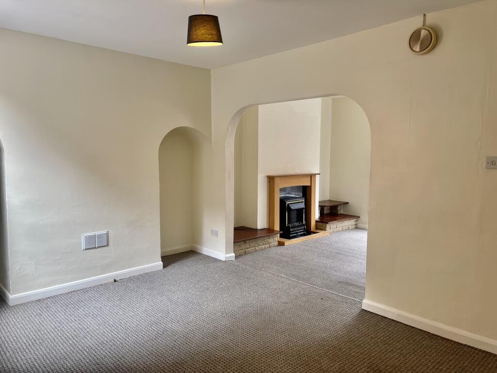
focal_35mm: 26
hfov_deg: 67.3
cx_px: 248
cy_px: 186
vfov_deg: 53.1
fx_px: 373
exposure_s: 1/100
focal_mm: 5.1
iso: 100
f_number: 1.6
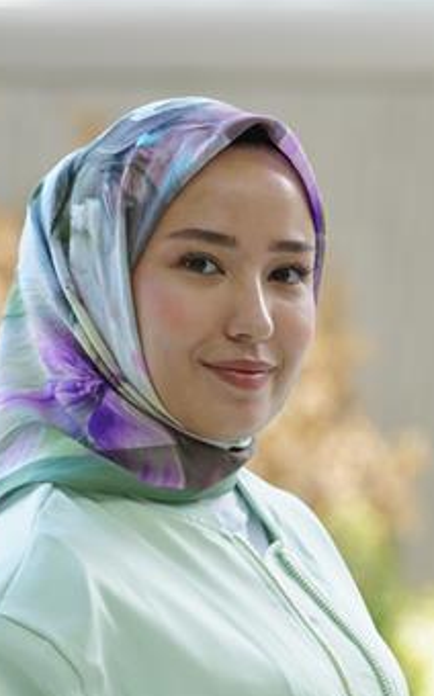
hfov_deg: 6.3
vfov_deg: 10.0
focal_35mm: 209
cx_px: 160
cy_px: 465
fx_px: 3962
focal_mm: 150
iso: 500
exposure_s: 1/125
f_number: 5
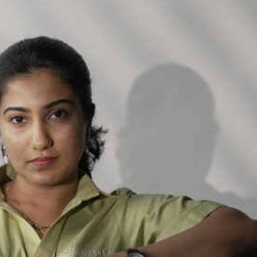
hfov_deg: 12.2
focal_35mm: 142
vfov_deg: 12.3
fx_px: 1193
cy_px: 147
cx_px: -1
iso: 1000
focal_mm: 35
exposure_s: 1/500
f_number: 2
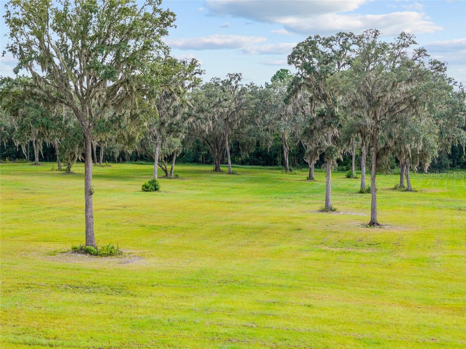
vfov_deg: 21.0
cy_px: 174
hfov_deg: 27.8
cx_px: 233
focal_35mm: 70
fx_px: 942
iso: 250
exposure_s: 1/1250
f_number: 2.8
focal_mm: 19.35
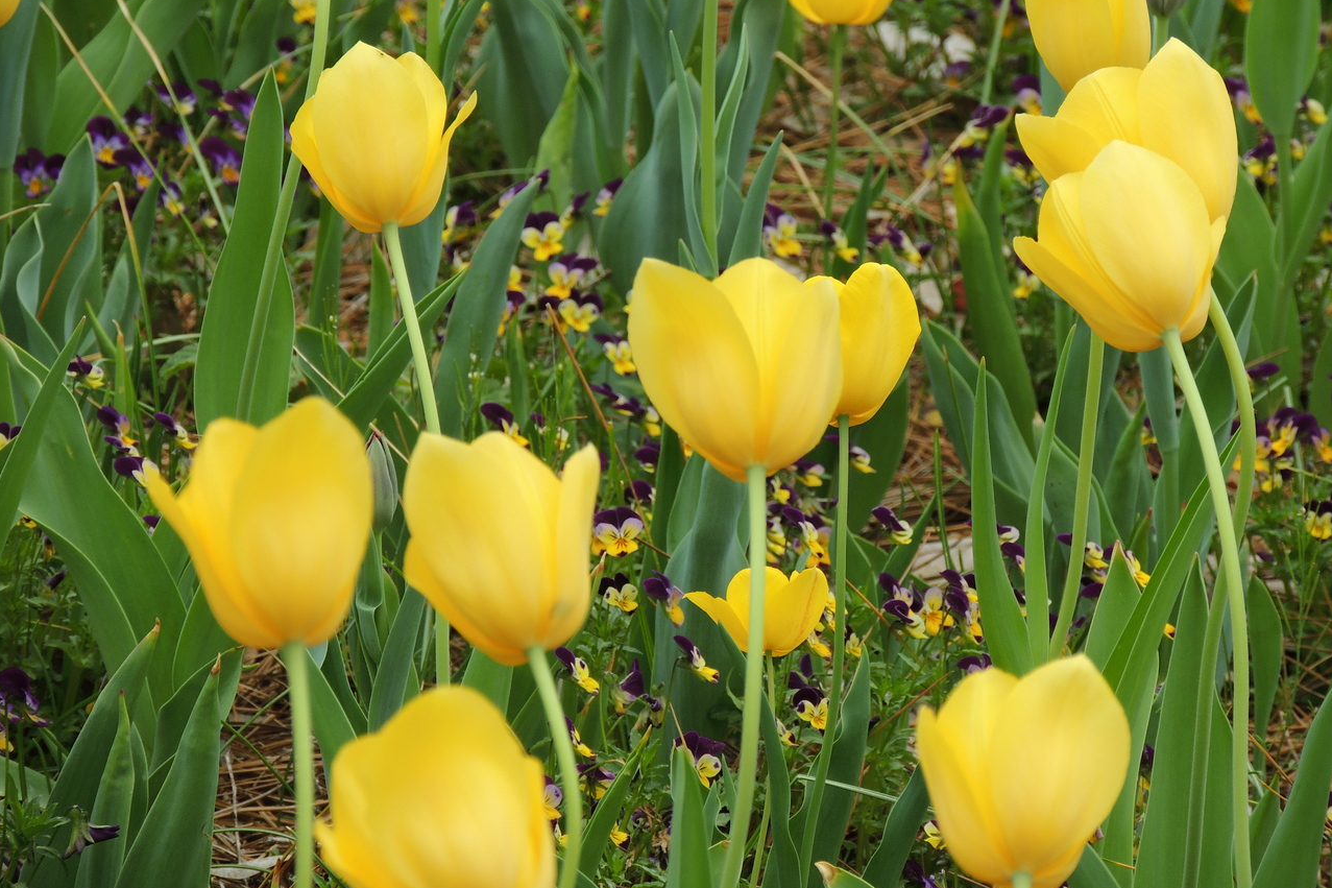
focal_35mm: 490
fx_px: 18126
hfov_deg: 4.2
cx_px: 665
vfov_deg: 2.8
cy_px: 403
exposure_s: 1/400
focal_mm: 83.8
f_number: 4.9
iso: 100
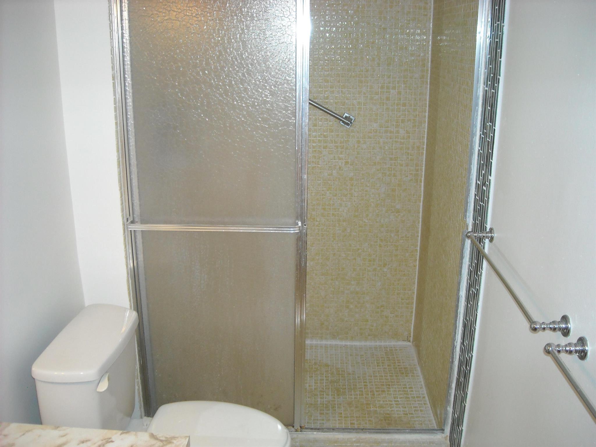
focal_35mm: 35
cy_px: 224
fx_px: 603
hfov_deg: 52.6
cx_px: 298
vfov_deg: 40.7
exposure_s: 1/60
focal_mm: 5.7
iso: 200
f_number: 2.8
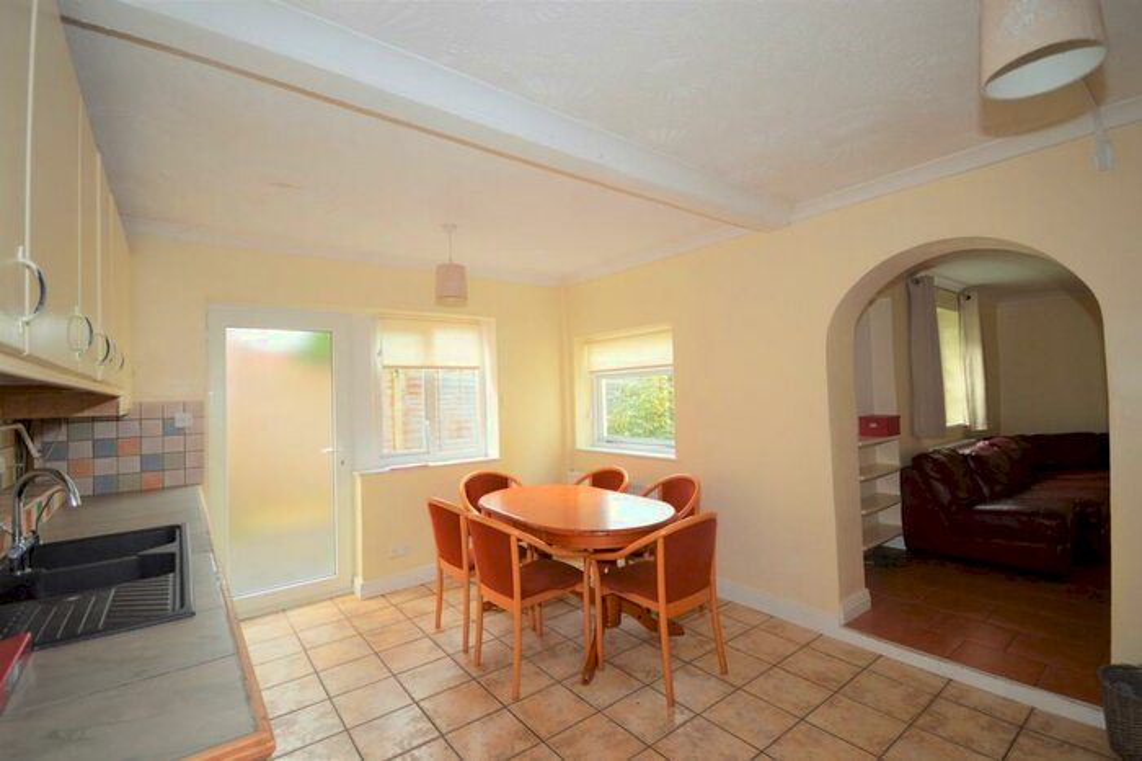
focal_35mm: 15
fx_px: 476
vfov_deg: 77.3
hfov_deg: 100.4
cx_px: 571
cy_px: 380
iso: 400
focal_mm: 10
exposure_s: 1/60
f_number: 4
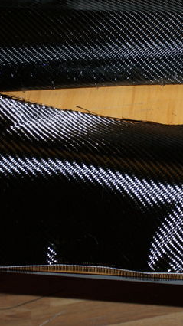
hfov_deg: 14.5
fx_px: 716
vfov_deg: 25.7
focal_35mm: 83
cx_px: 153
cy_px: 163
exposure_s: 1/60
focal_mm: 35
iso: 400
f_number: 5.6
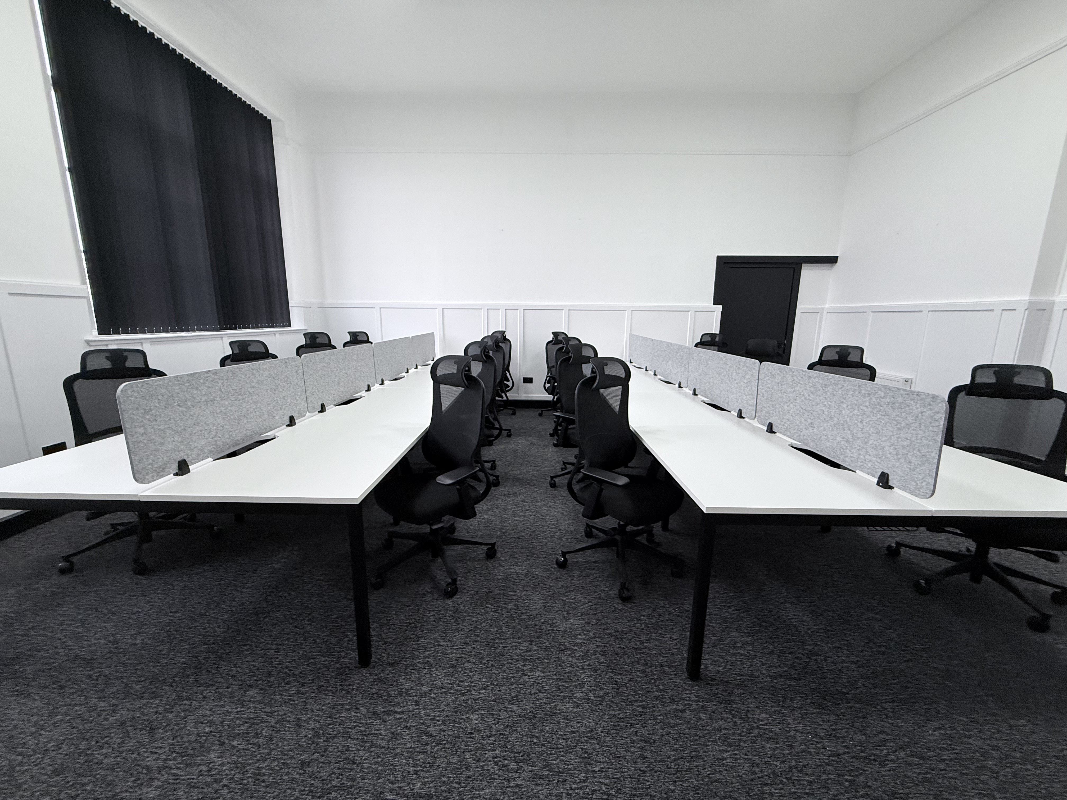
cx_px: 534
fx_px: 432
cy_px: 400
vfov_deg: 85.7
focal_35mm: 14
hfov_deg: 102.1
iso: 250
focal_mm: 2.22
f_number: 2.2
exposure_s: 1/100
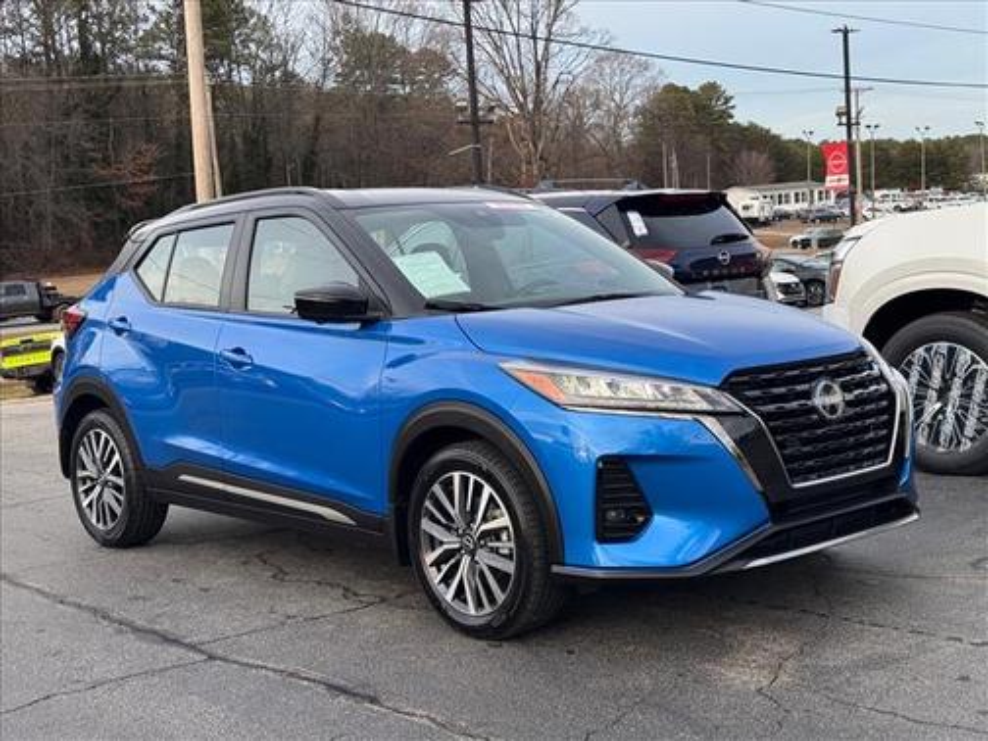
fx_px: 1370
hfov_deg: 39.7
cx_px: 494
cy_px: 370
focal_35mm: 48
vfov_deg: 30.3
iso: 64
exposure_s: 1/615
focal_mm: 6.76
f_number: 1.78
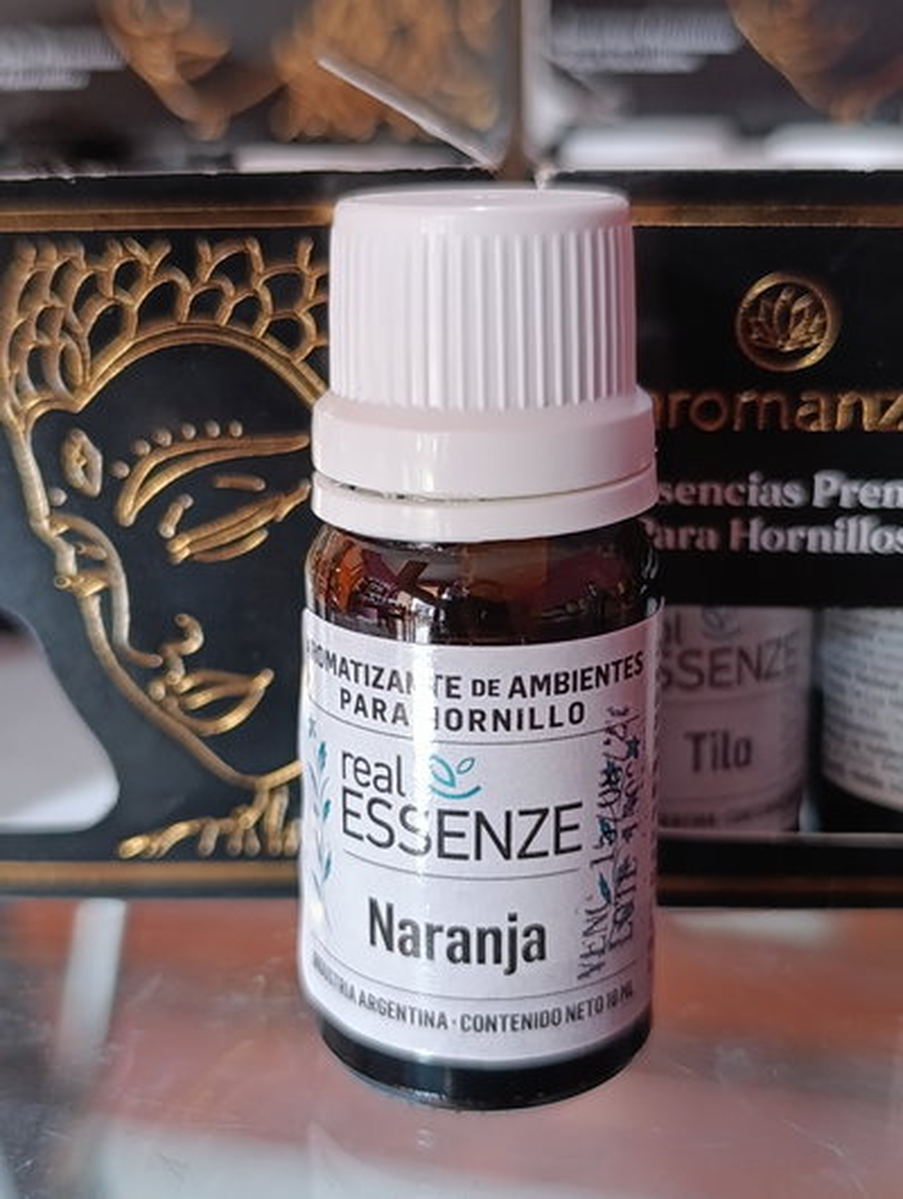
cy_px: 600
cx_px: 452
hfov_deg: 31.6
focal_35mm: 46
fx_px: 1595
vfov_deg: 41.2
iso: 1205
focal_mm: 6.11
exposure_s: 1/50
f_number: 1.65
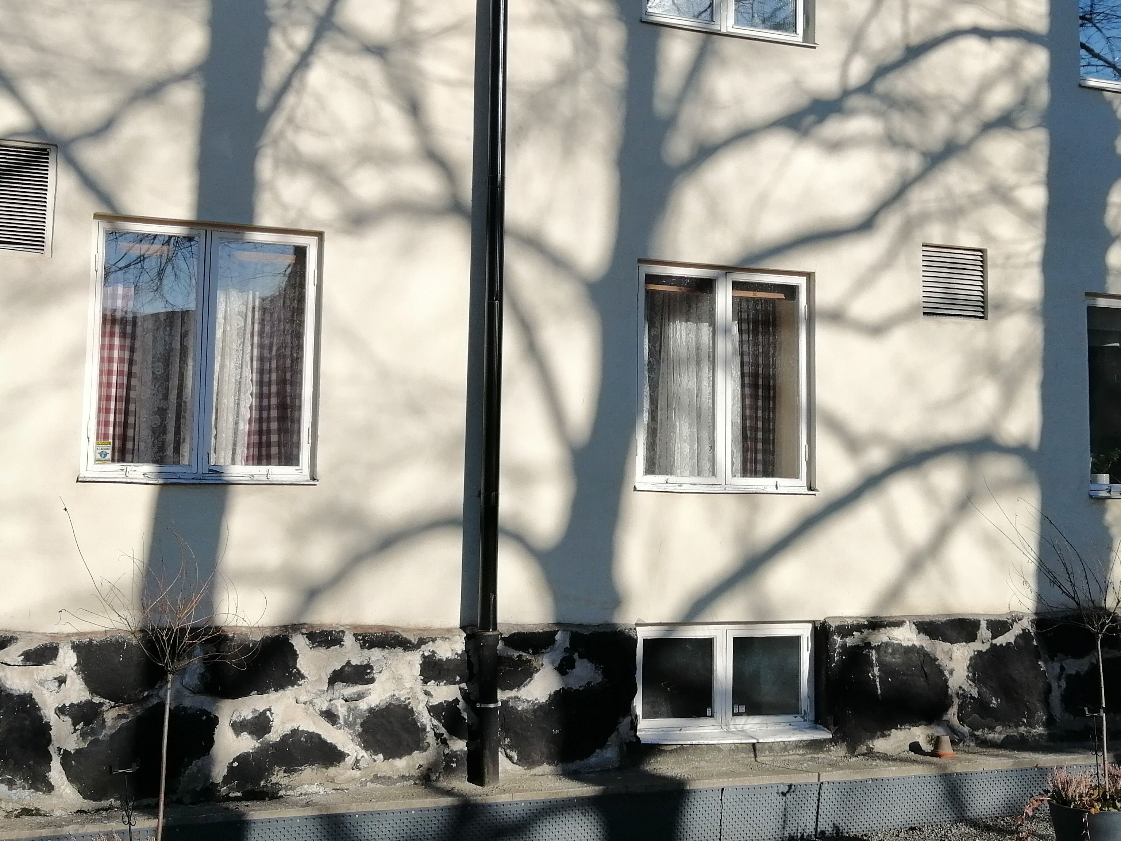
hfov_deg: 42.1
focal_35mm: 45
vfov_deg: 32.1
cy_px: 353
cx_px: 599
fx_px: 1457
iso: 50
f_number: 1.8
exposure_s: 1/1425
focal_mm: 3.95
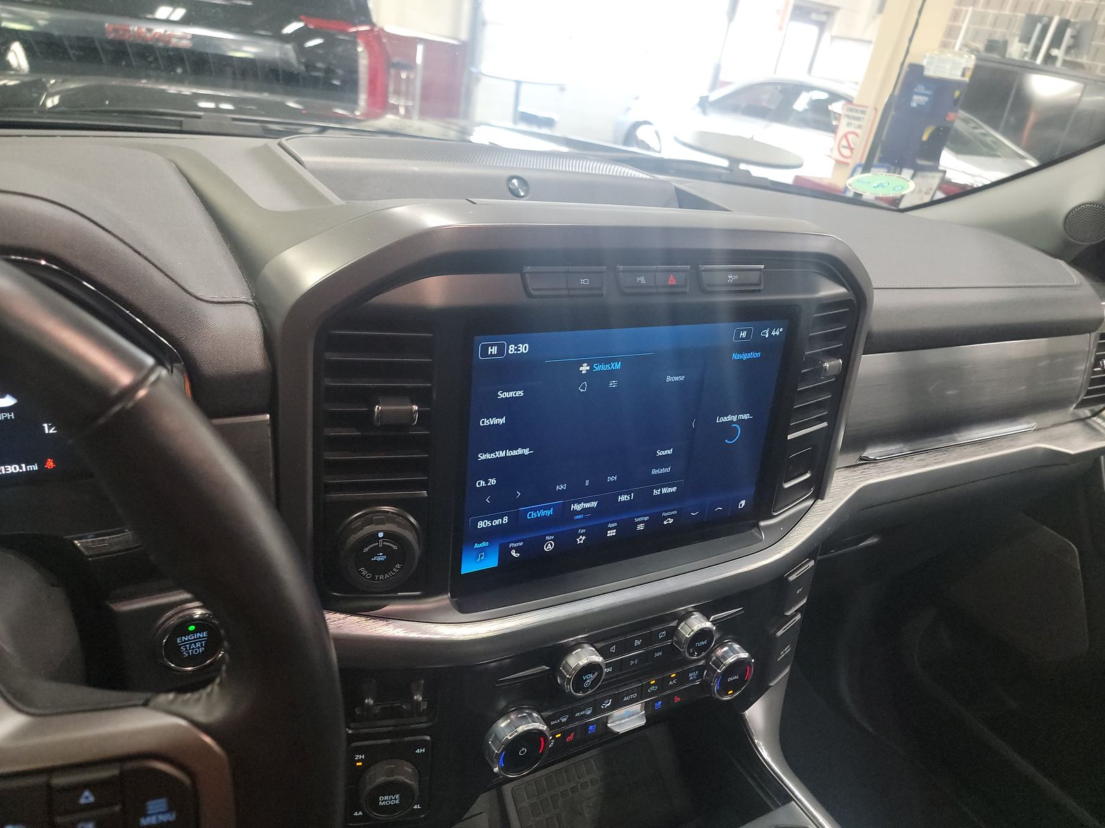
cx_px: 552
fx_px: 766
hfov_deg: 71.6
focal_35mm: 24
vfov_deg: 56.8
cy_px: 414
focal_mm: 6.7
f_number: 1.8
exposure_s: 1/59
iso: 885
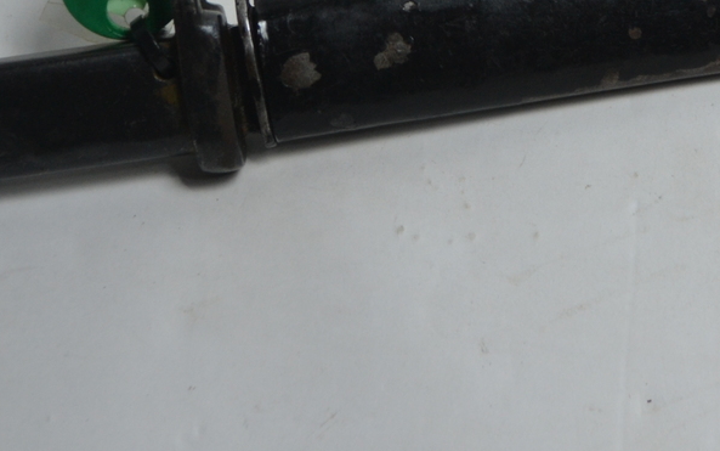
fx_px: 2591
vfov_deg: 9.9
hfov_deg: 15.8
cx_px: 504
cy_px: -13
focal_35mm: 132
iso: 400
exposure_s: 1/20
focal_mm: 32
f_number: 4.8
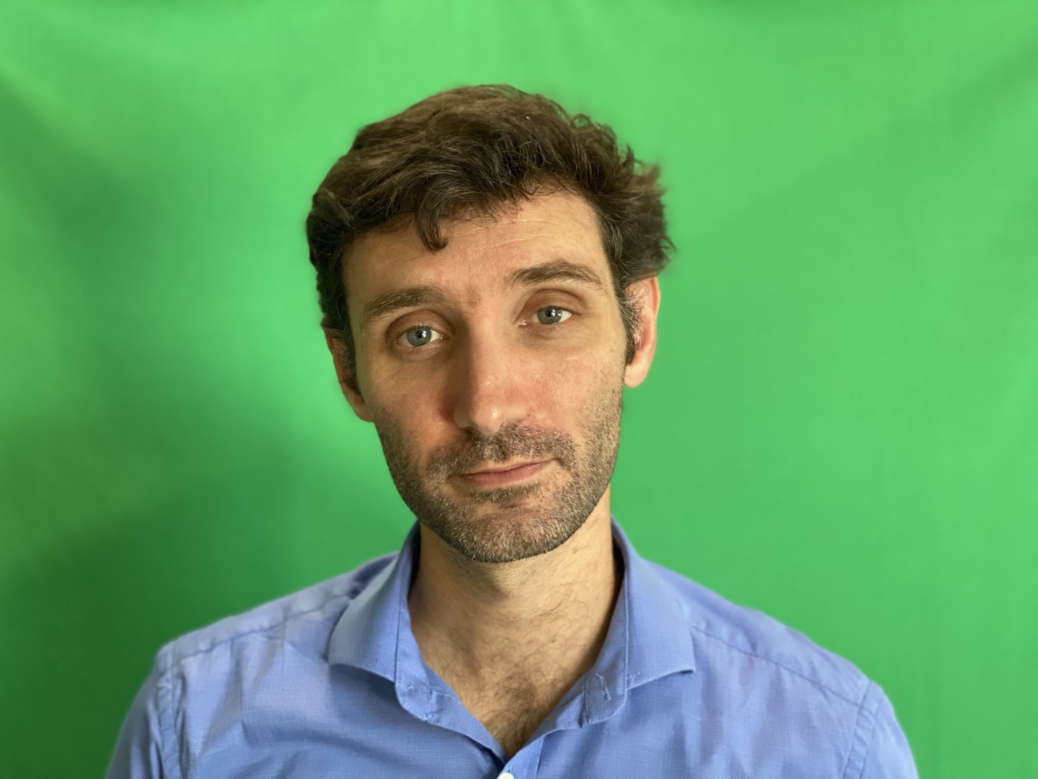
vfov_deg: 28.0
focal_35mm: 52
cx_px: 519
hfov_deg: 36.8
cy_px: 390
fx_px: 1559
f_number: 2
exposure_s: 1/100
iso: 250
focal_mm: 6
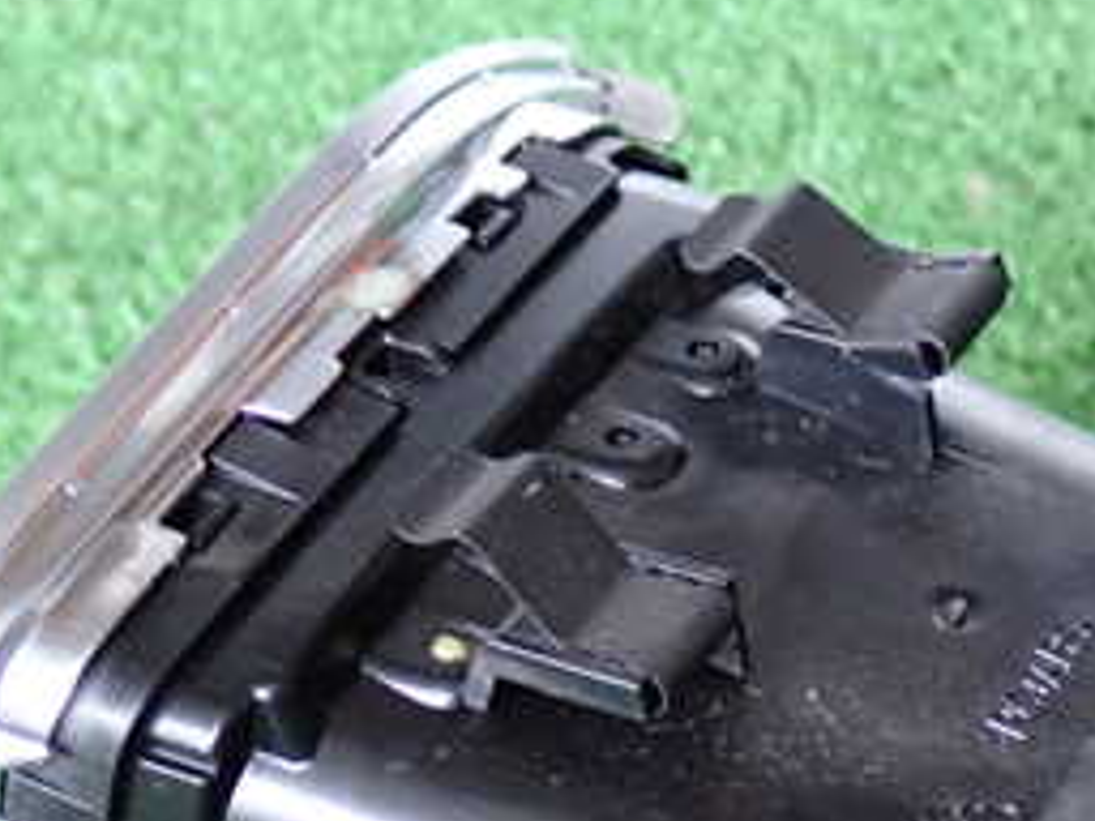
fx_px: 3701
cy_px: 825
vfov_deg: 12.5
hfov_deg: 16.7
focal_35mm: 117
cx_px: 813
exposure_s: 1/50
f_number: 3.2
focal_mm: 9.01
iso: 640
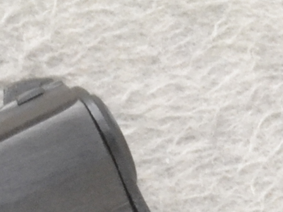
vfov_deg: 3.3
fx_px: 3638
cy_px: 681
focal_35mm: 445
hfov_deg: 4.3
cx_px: -449
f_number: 20
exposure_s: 1/60
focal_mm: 40
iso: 3200
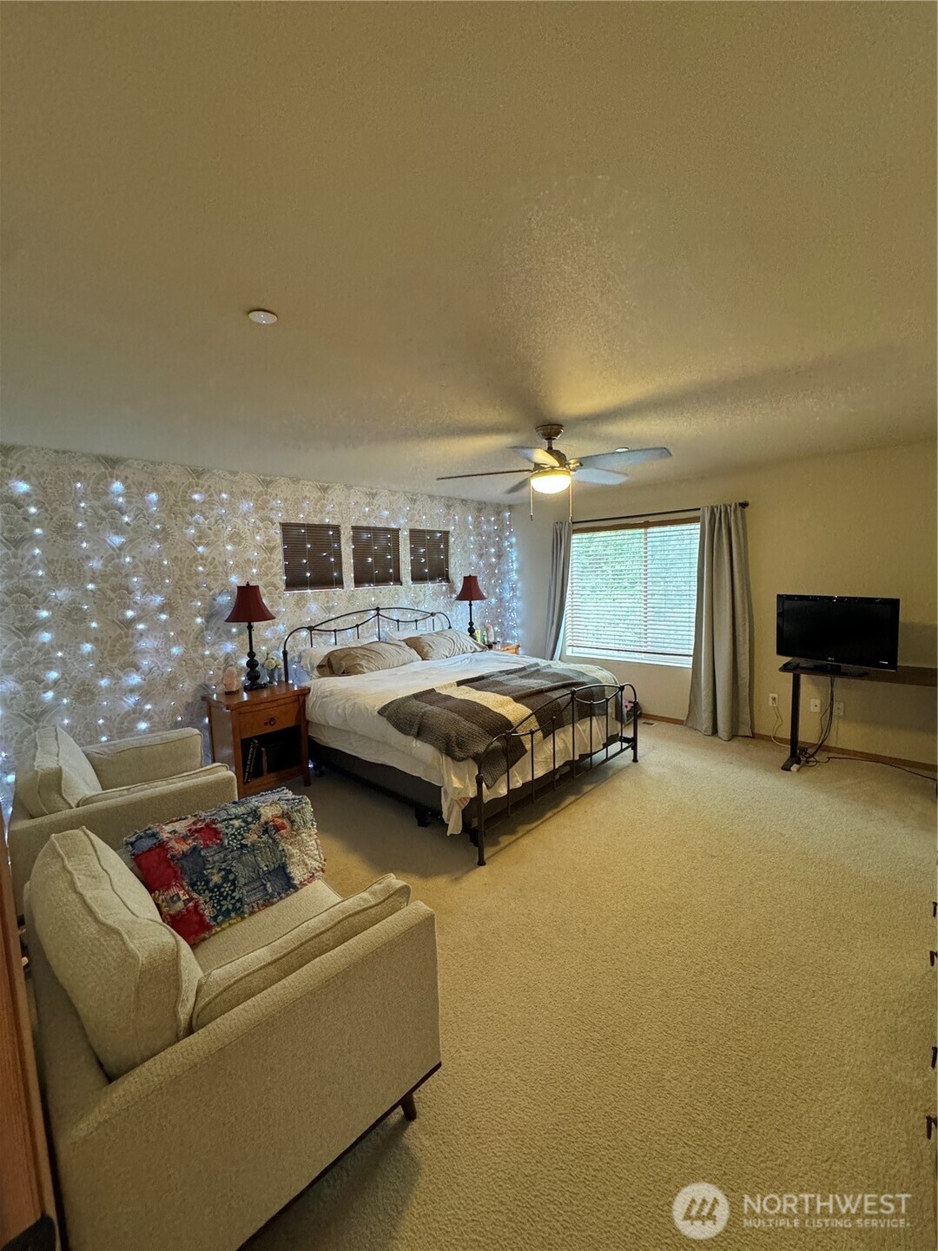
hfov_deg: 85.7
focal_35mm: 14
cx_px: 469
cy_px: 626
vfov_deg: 102.1
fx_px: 506
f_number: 2.2
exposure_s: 1/60
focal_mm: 2.22
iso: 400
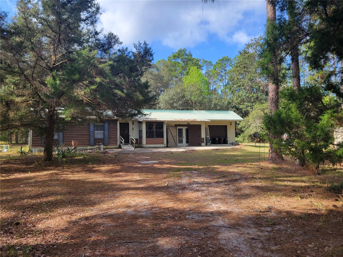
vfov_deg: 53.1
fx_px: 258
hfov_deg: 67.3
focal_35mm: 26
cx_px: 172
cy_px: 128
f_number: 1.8
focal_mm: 5.4
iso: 40
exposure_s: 1/963
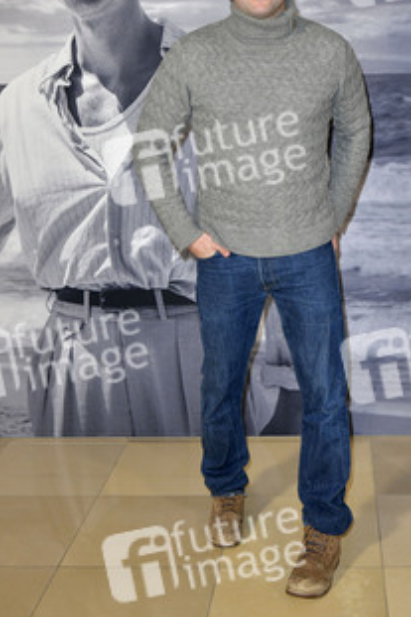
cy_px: 258
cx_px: 262
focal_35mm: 45
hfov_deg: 29.7
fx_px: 771
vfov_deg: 43.5
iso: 1600
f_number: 5.6
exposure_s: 1/200
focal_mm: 35
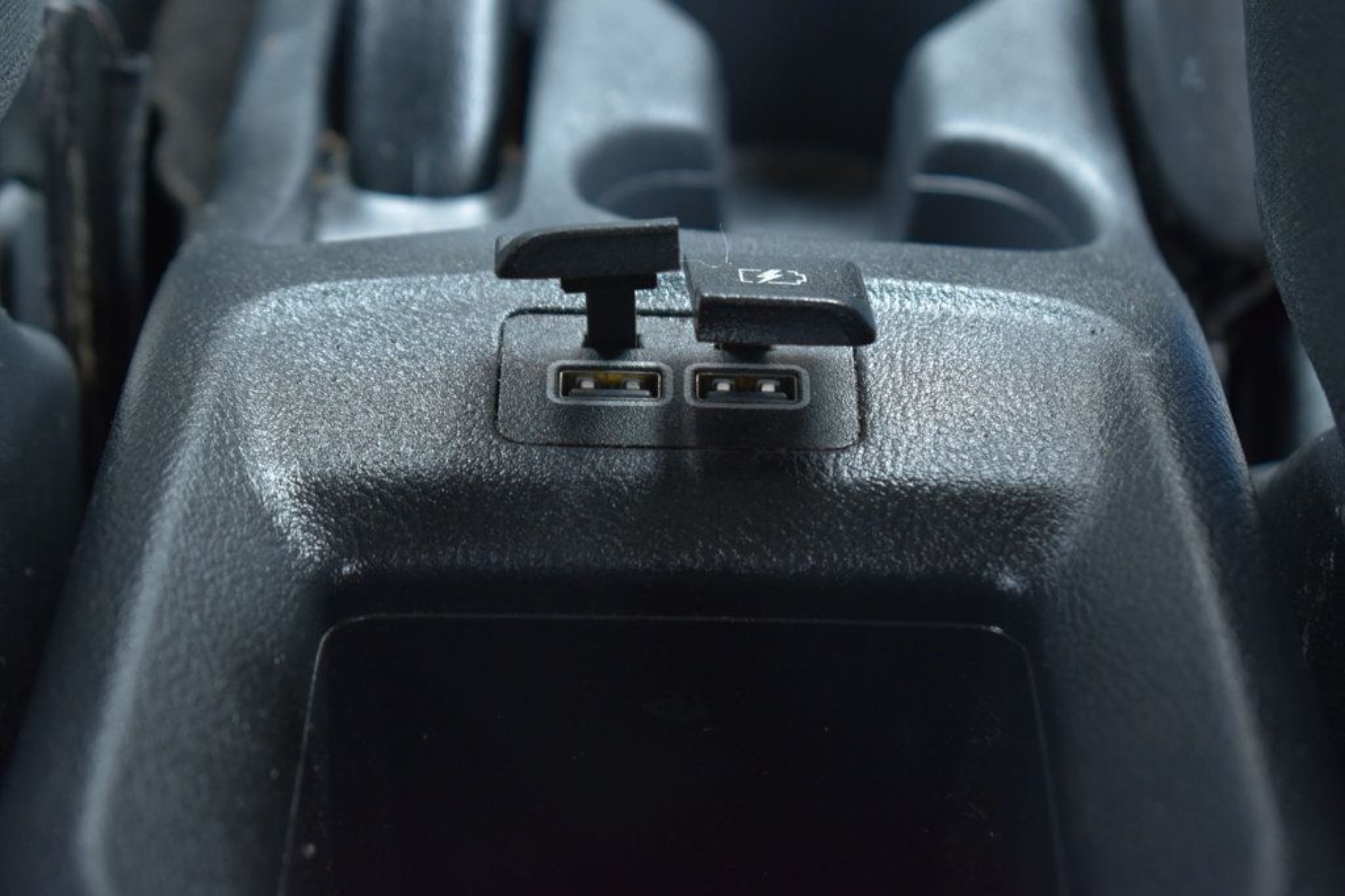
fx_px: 3081
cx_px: 672
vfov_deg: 16.5
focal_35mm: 82
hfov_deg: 24.6
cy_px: 448
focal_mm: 55
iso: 800
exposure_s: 1/30
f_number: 5.6
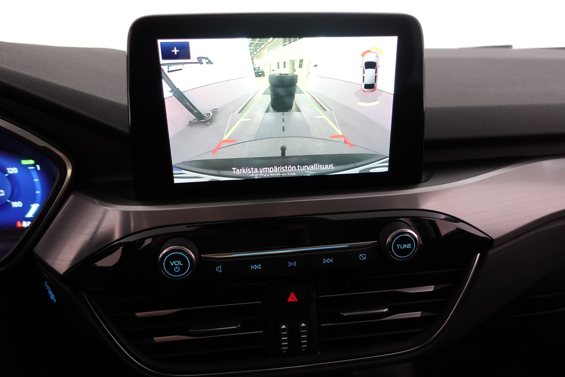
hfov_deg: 73.7
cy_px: 188
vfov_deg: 53.1
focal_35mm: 24
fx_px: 377
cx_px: 282
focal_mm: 9.4
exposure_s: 1/30
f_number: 1.8
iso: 400
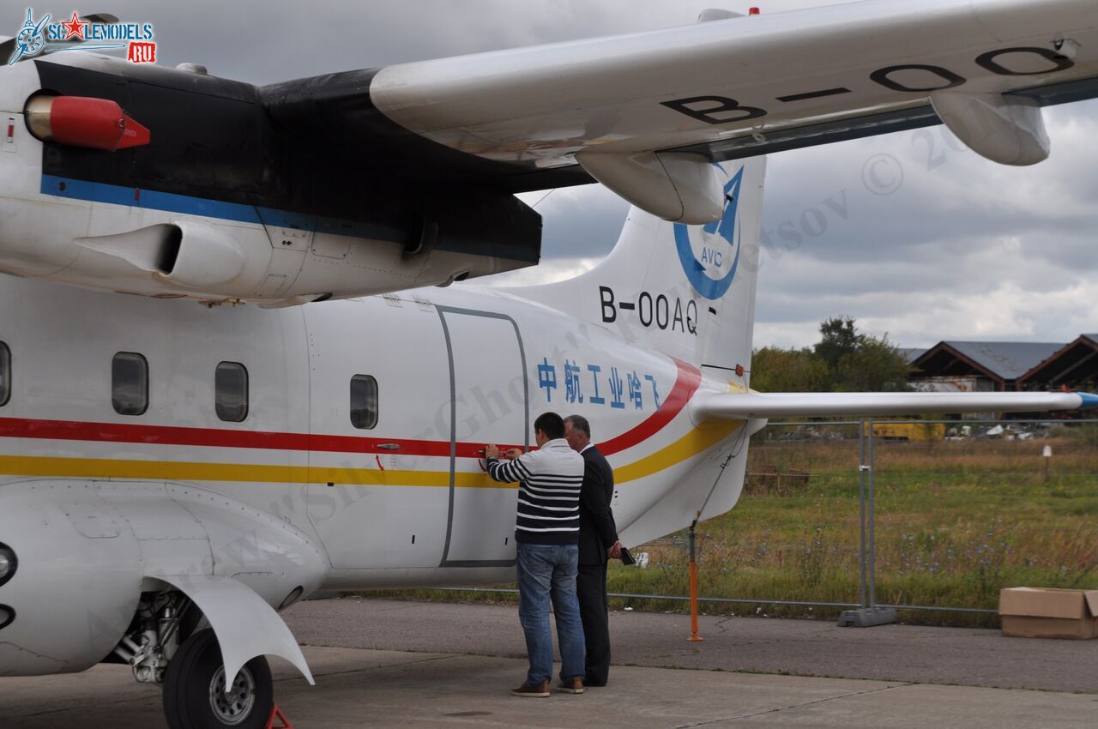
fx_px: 2285
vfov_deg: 18.1
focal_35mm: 75
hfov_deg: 27.0
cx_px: 549
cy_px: 364
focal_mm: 50
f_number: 8
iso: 200
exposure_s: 1/250
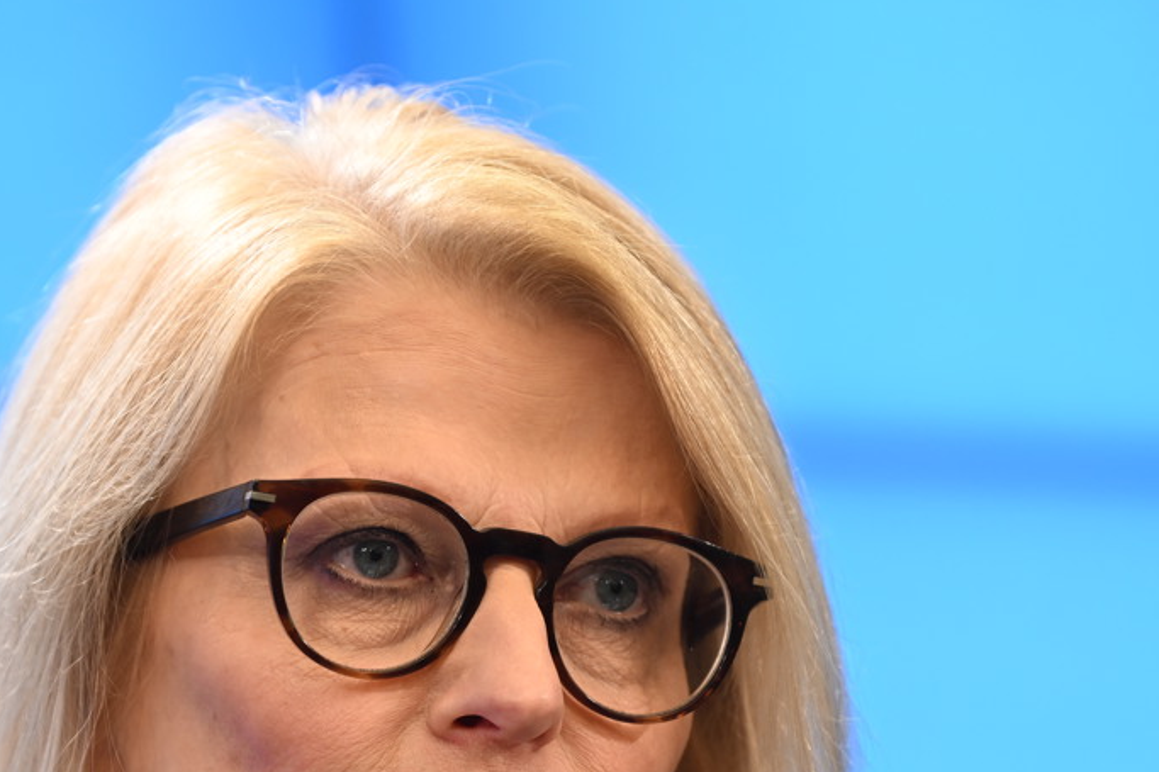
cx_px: 657
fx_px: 12810
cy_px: 650
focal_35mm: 398
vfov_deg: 3.5
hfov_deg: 5.2
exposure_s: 1/125
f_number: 3.5
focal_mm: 200
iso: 640
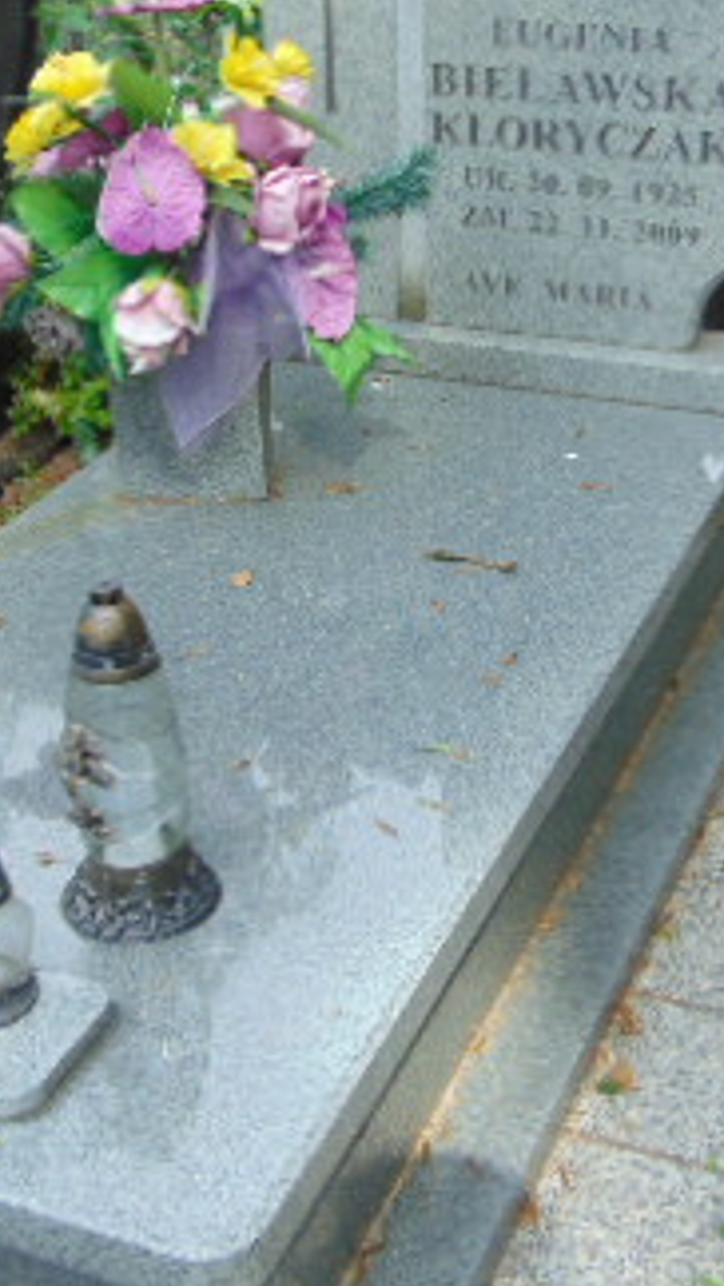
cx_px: 390
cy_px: 569
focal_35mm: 54
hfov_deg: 22.2
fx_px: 1841
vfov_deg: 38.4
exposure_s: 1/320
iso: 80
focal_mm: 4.5
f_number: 3
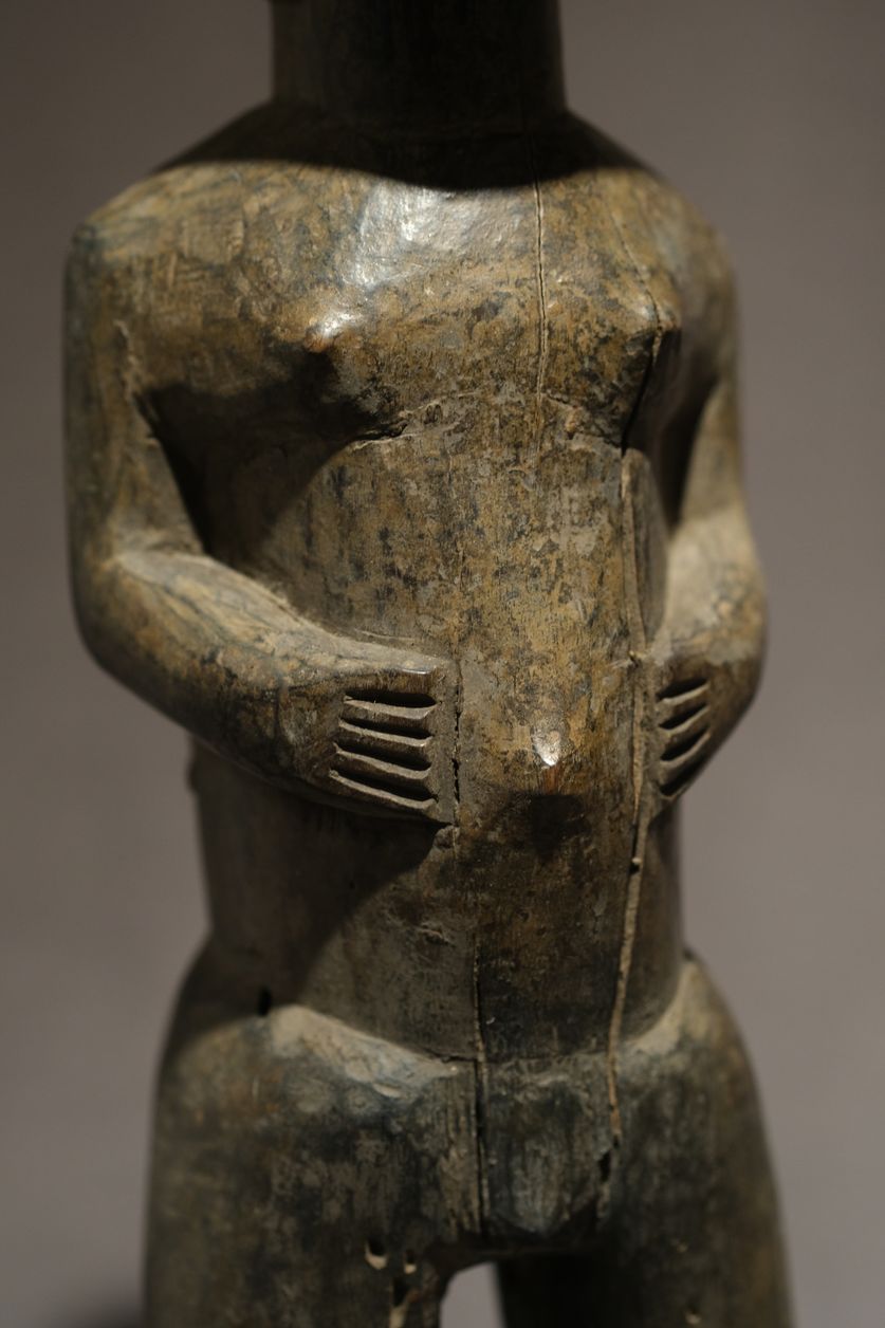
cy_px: 664
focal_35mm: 90
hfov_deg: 15.2
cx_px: 442
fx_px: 3319
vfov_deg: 22.6
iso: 800
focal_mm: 60
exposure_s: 1/45
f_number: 4
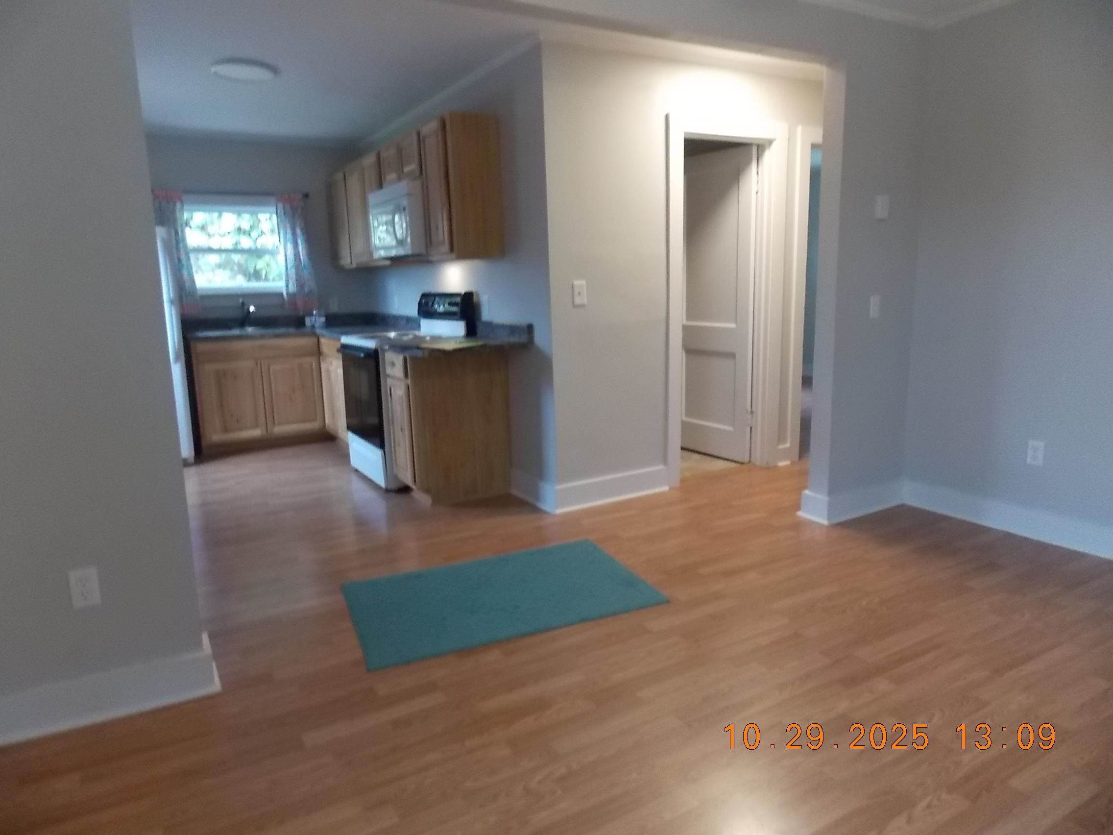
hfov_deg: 73.9
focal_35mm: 23
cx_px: 556
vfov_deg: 58.9
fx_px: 740
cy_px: 418
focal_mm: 4
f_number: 3.1
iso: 400
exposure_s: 1/25
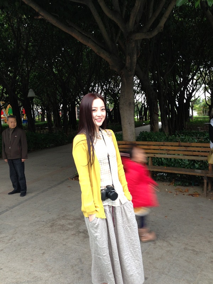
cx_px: 106
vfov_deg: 55.4
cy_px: 142
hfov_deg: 42.9
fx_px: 271
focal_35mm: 33
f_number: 2.4
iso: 50
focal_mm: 4.13
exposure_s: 1/20
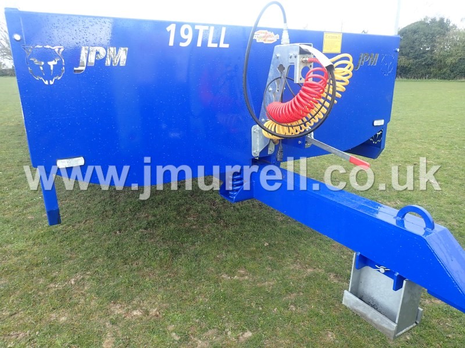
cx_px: 232
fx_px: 336
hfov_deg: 69.4
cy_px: 174
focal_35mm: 25
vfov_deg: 54.9
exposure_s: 1/80
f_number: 2.8
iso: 100
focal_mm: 4.5
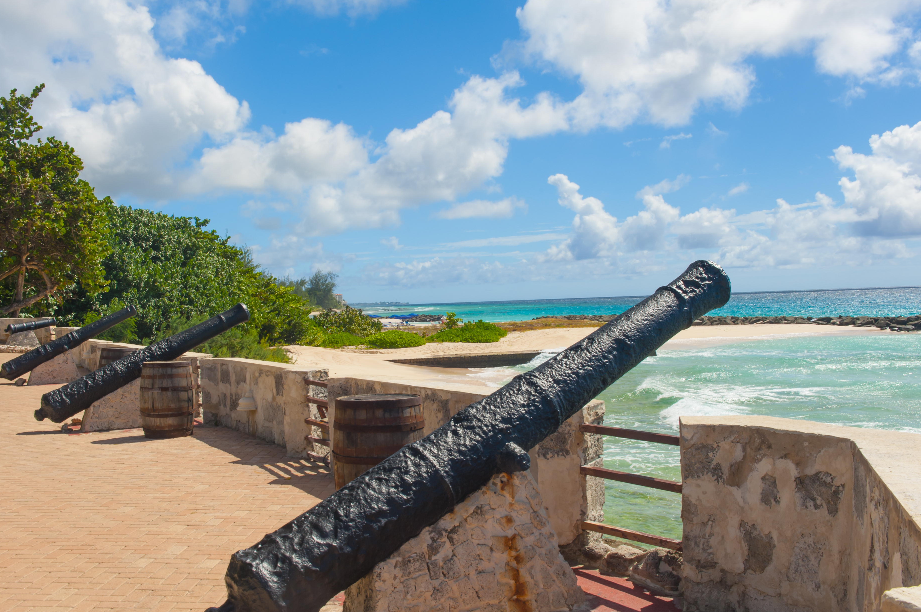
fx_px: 946
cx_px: 421
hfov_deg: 51.9
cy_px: 327
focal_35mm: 37
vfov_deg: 35.9
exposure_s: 1/100
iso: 200
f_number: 18
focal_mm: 32
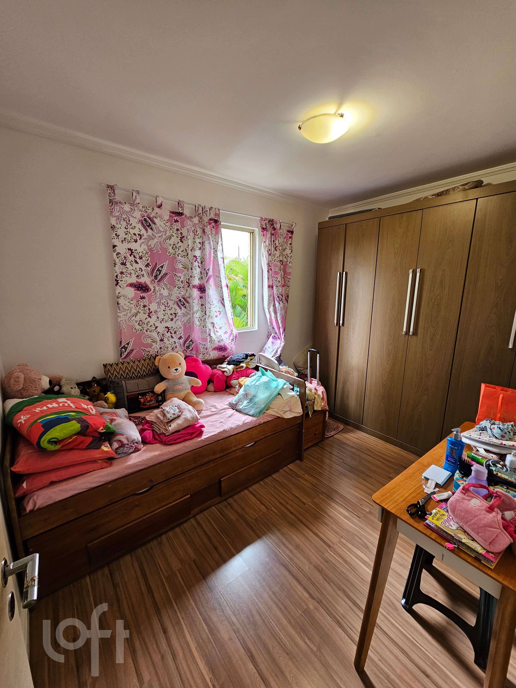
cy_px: 344
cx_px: 258
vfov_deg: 106.2
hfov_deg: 89.9
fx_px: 258
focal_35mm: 13
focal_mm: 2.2
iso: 125
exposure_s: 1/60
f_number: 2.2
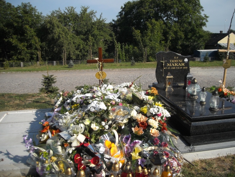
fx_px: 244
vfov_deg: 39.7
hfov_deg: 51.3
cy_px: 86
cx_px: 117
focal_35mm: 36
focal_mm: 5.7
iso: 64
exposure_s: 1/323
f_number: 5.6
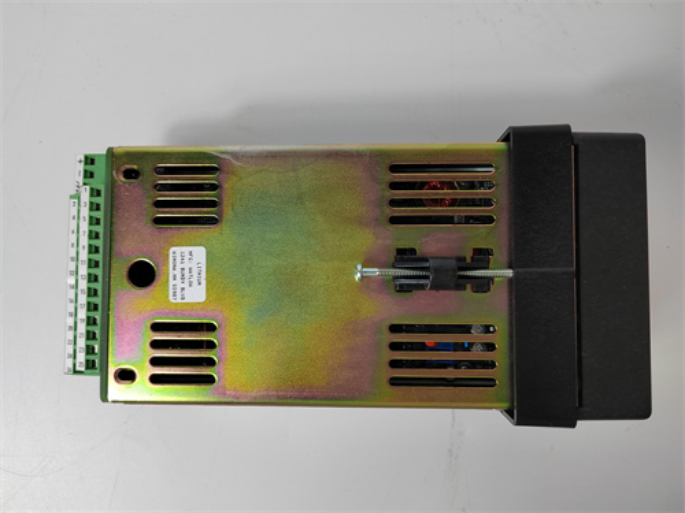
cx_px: 342
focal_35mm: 23
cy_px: 256
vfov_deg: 58.9
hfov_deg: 73.9
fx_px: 455
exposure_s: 1/100
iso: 378
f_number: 1.9
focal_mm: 5.52
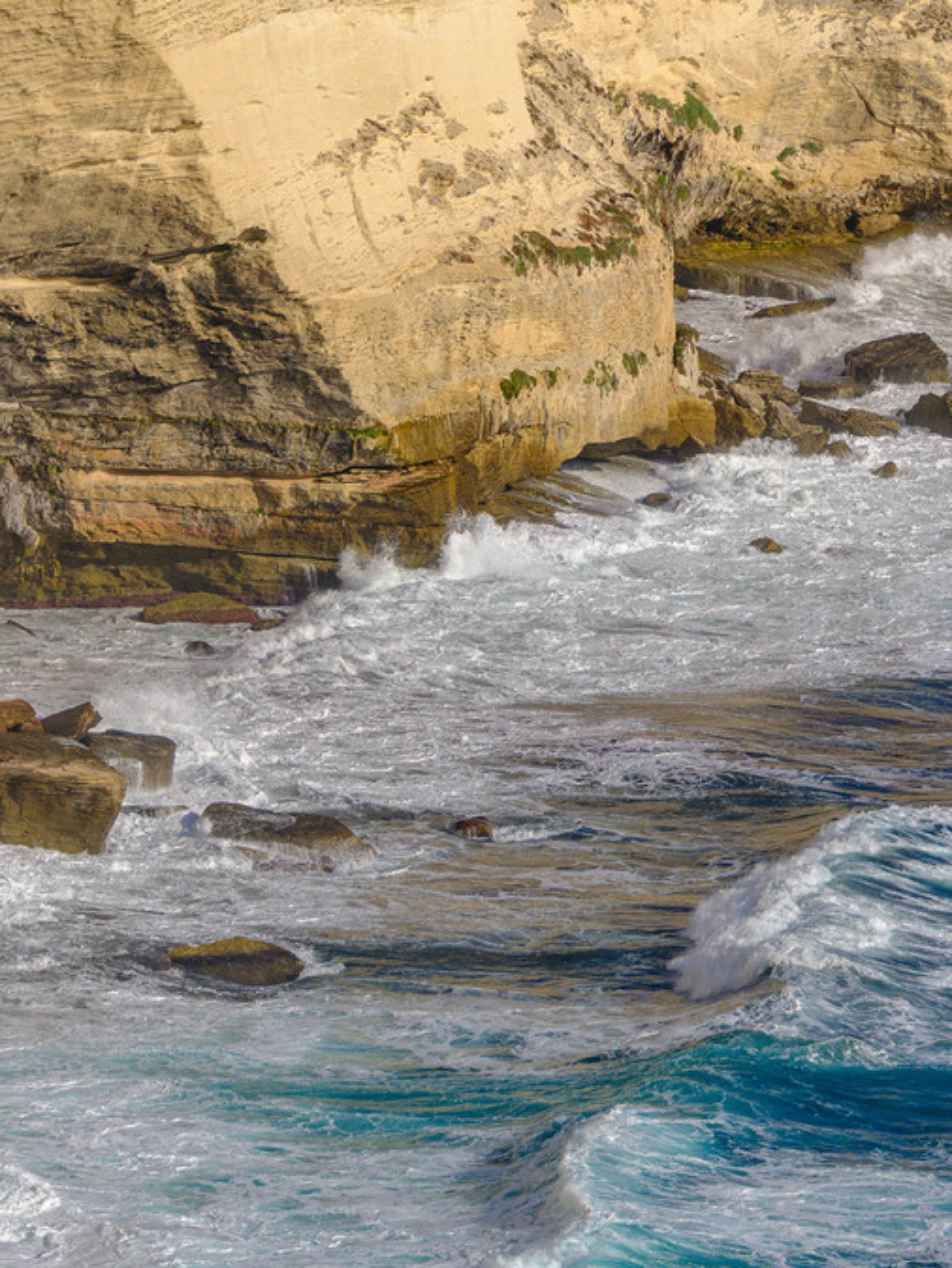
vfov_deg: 7.9
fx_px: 9161
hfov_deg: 5.9
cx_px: 1215
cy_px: 131
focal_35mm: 250
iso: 100
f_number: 11
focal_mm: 100
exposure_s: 1/200
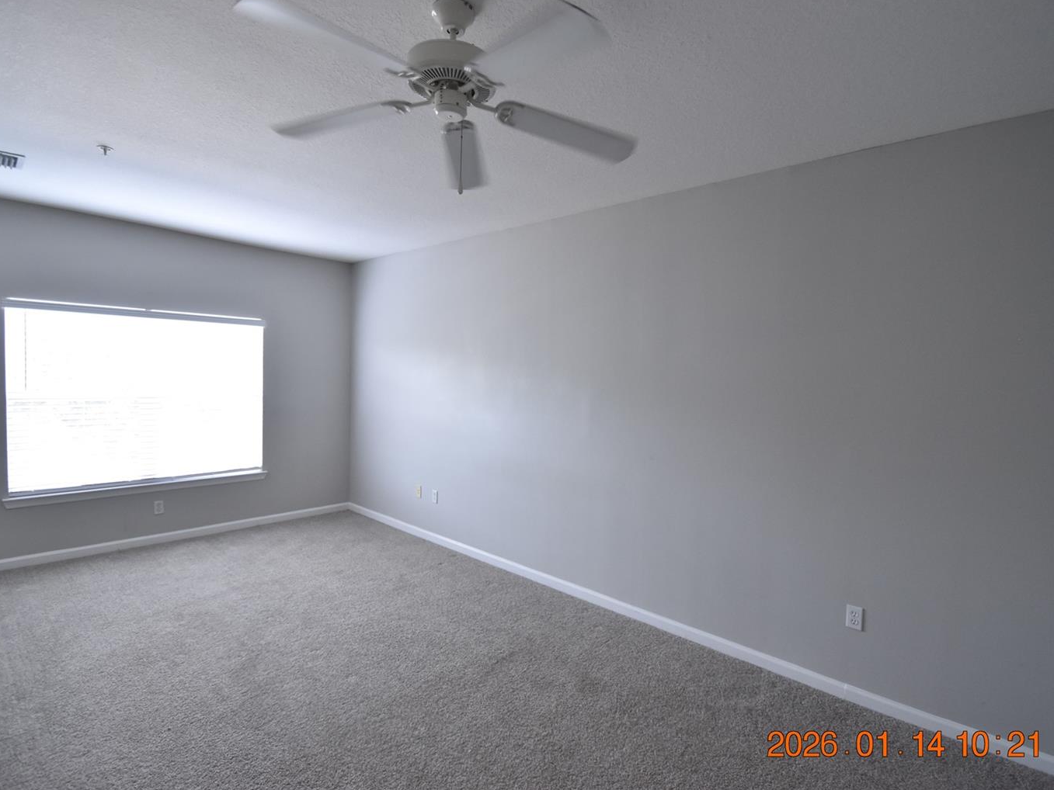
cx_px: 538
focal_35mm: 17
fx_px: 518
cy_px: 393
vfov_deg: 74.7
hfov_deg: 91.0
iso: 800
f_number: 3.5
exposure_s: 1/90
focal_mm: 10
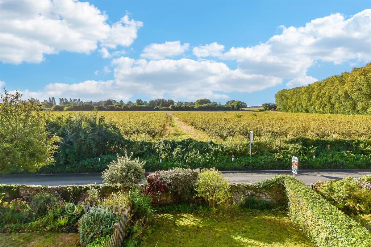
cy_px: 124
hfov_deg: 86.9
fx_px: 196
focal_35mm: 19
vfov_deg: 64.6
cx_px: 186
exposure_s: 1/1600
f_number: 8
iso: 320
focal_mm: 13
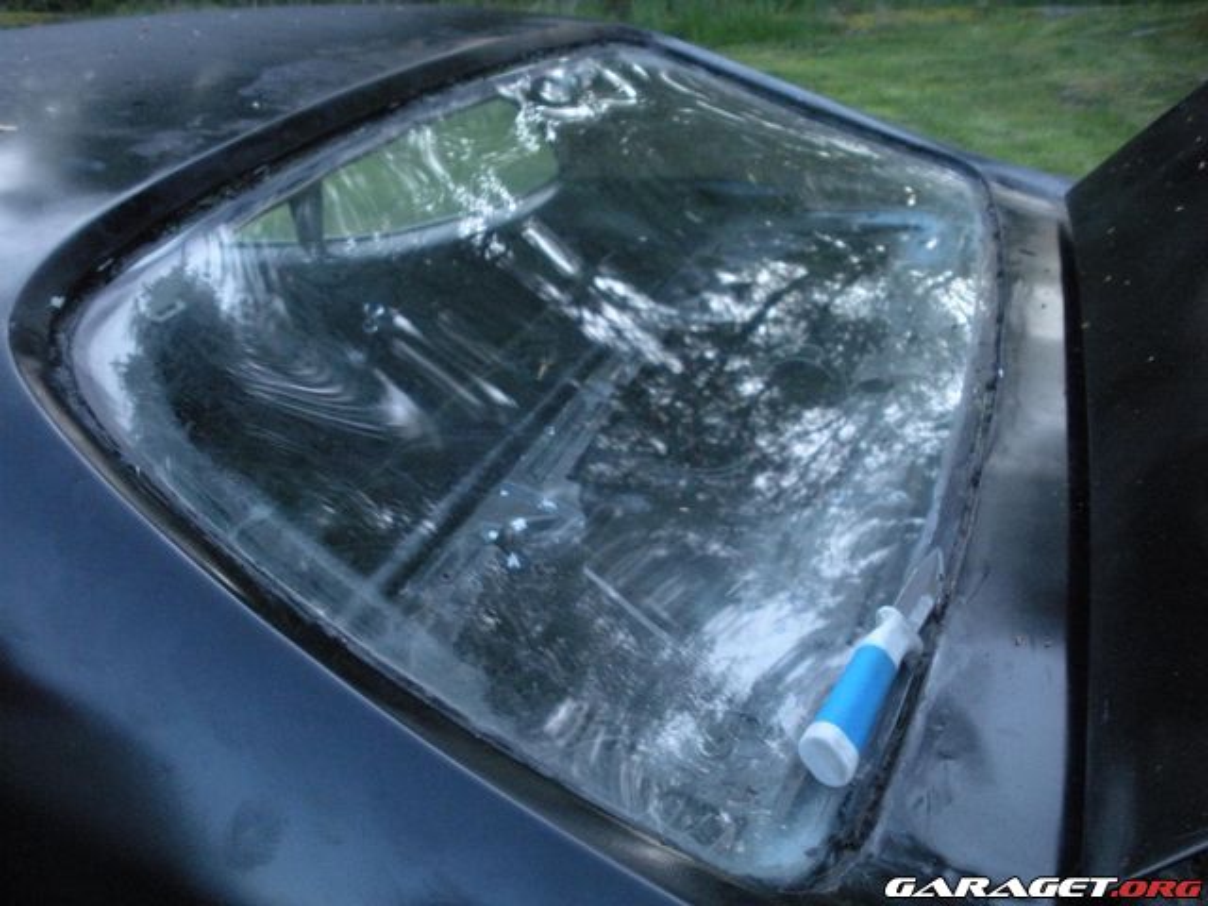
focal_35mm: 36
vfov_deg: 39.7
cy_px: 453
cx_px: 604
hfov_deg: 51.4
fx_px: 1256
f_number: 3.5
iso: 400
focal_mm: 6.3
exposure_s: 1/62.1
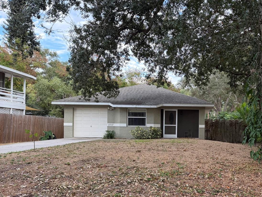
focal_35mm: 35
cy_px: 127
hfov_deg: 51.0
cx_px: 187
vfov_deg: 40.3
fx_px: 265
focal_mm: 6.76
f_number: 1.78
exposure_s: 1/205
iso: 80
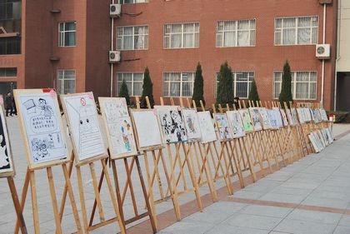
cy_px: 117
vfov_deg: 28.1
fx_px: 467
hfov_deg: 41.1
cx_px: 175
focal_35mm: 48
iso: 100
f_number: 7.1
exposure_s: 1/200
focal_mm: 32
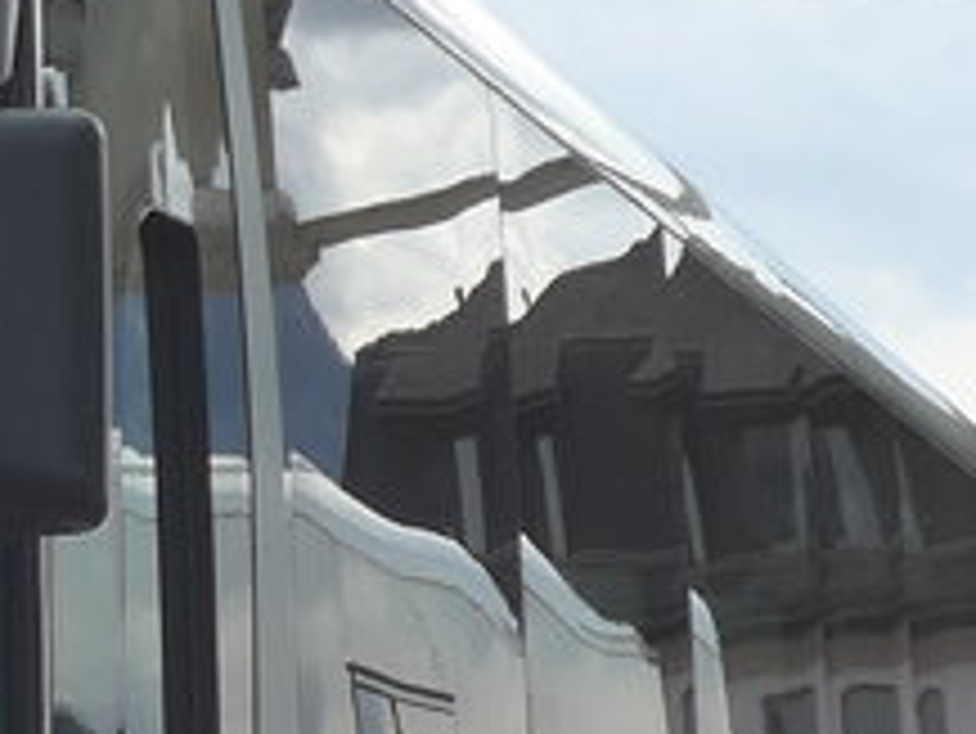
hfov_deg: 6.7
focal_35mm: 287
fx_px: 8096
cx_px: -931
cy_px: 775
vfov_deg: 5.2
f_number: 3.3
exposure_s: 1/1000
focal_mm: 10.7
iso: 160
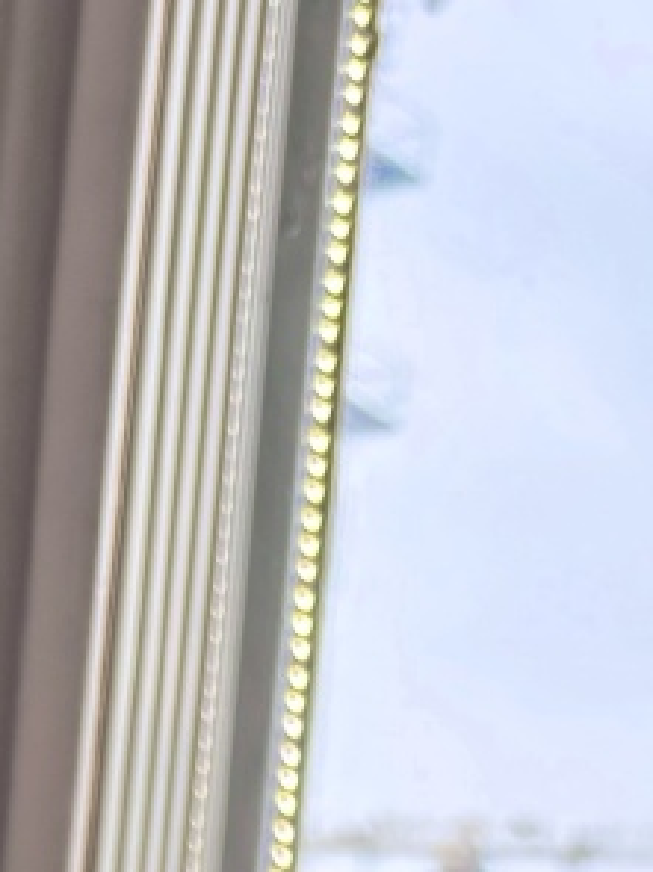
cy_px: 2075
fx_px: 3197
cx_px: 928
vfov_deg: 12.4
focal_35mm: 127
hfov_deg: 11.3
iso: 50
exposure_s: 1/322
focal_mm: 5.96
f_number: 1.6
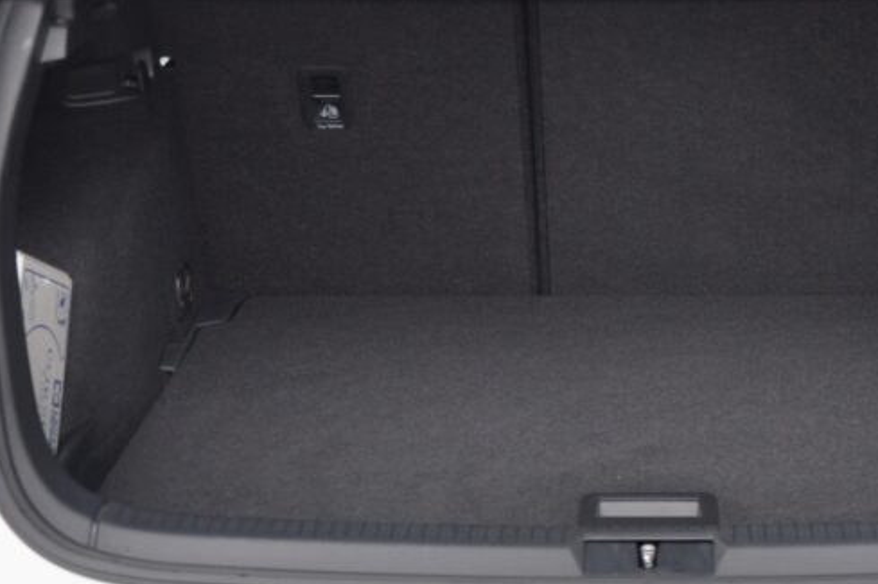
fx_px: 2144
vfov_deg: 15.4
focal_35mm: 88
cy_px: 108
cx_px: 646
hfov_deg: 22.9
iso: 500
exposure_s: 1/60
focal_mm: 28
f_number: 4
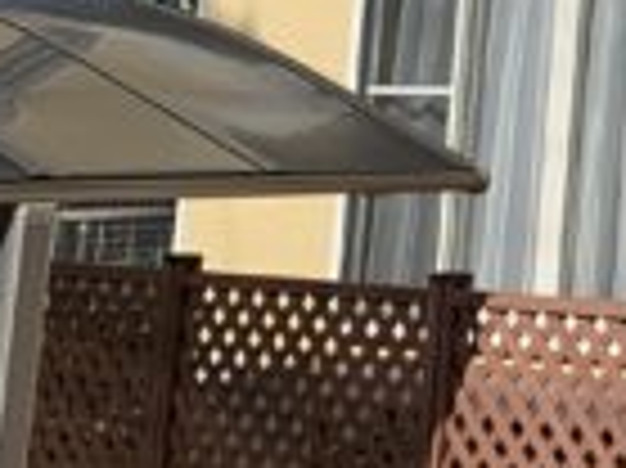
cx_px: 1383
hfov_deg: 12.3
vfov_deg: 10.4
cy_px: -351
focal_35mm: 135
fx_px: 2439
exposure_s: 1/5405
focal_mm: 4.25
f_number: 1.8
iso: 25
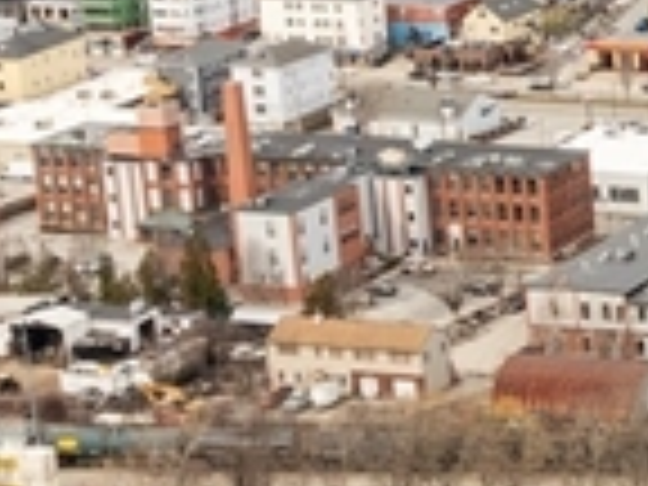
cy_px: 326
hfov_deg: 10.3
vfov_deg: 8.7
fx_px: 3182
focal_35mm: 170
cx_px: 1494
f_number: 2.8
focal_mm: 12.29
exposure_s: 1/1250
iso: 100
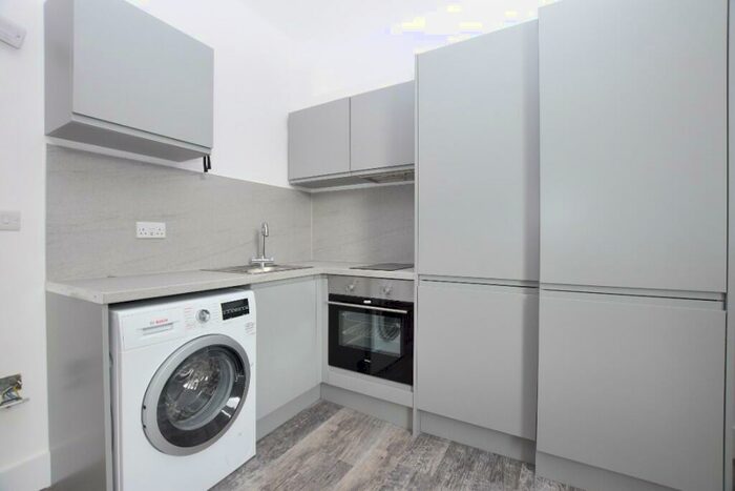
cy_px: 246
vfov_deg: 77.4
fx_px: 306
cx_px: 368
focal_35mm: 15
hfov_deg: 100.4
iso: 280
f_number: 5
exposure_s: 1/15
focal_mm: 10
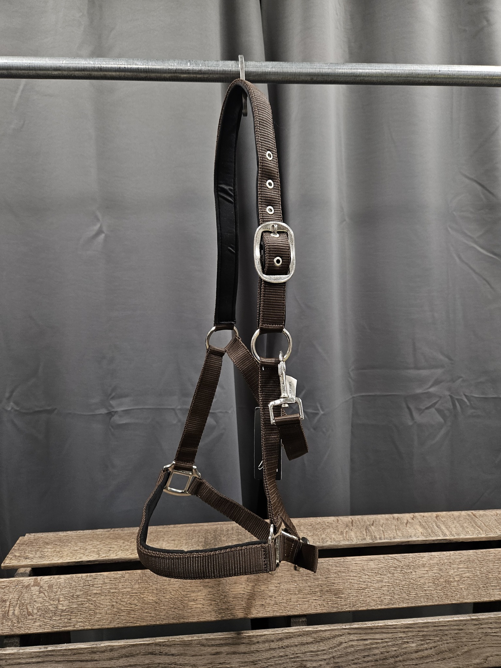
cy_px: 334
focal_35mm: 23
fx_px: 444
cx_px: 250
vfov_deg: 73.9
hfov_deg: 58.9
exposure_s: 1/100
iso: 250
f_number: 1.8
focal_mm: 5.4
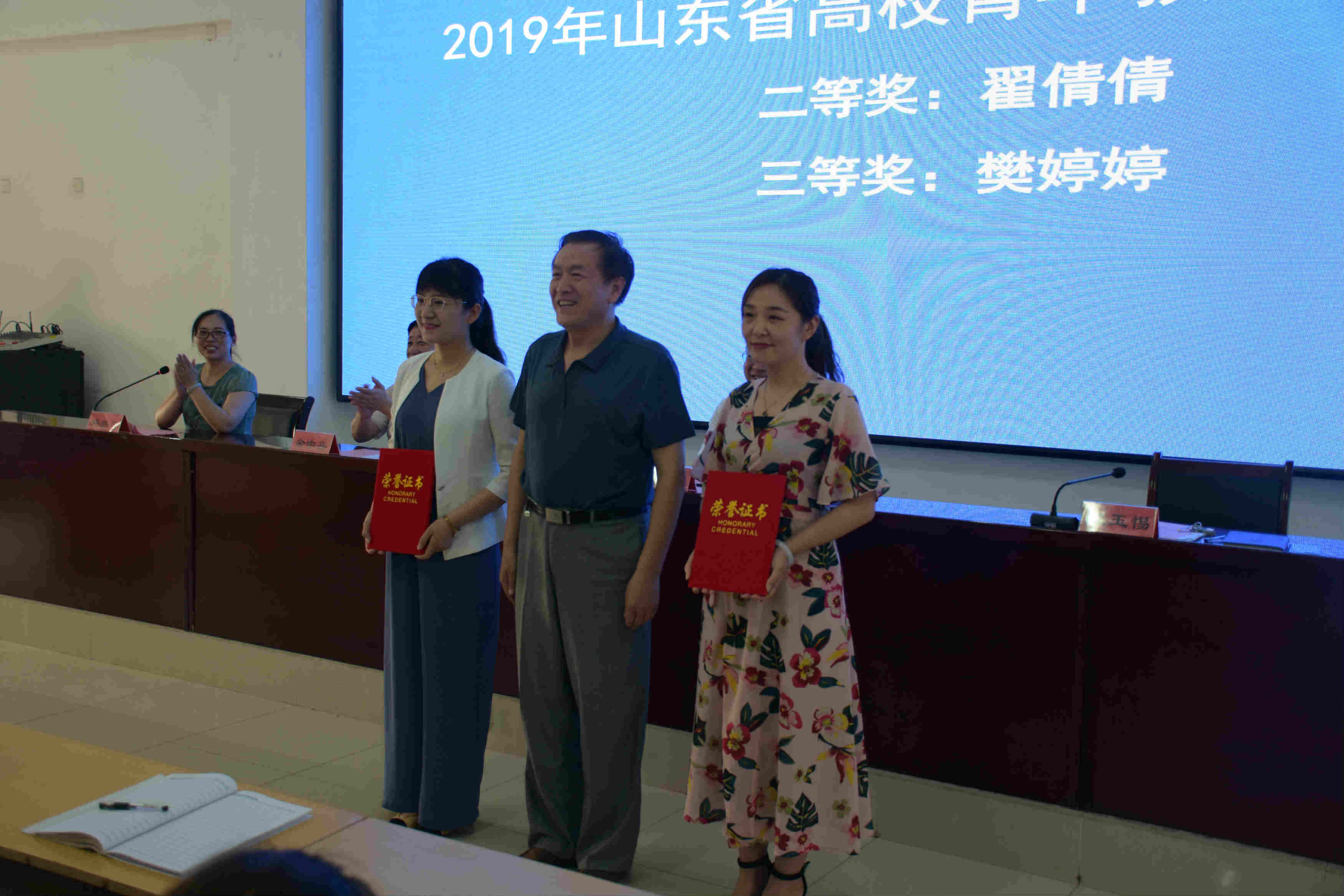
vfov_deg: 34.2
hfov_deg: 49.6
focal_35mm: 39
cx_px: 672
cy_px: 448
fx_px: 1456
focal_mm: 26
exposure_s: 1/40
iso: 320
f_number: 3.8
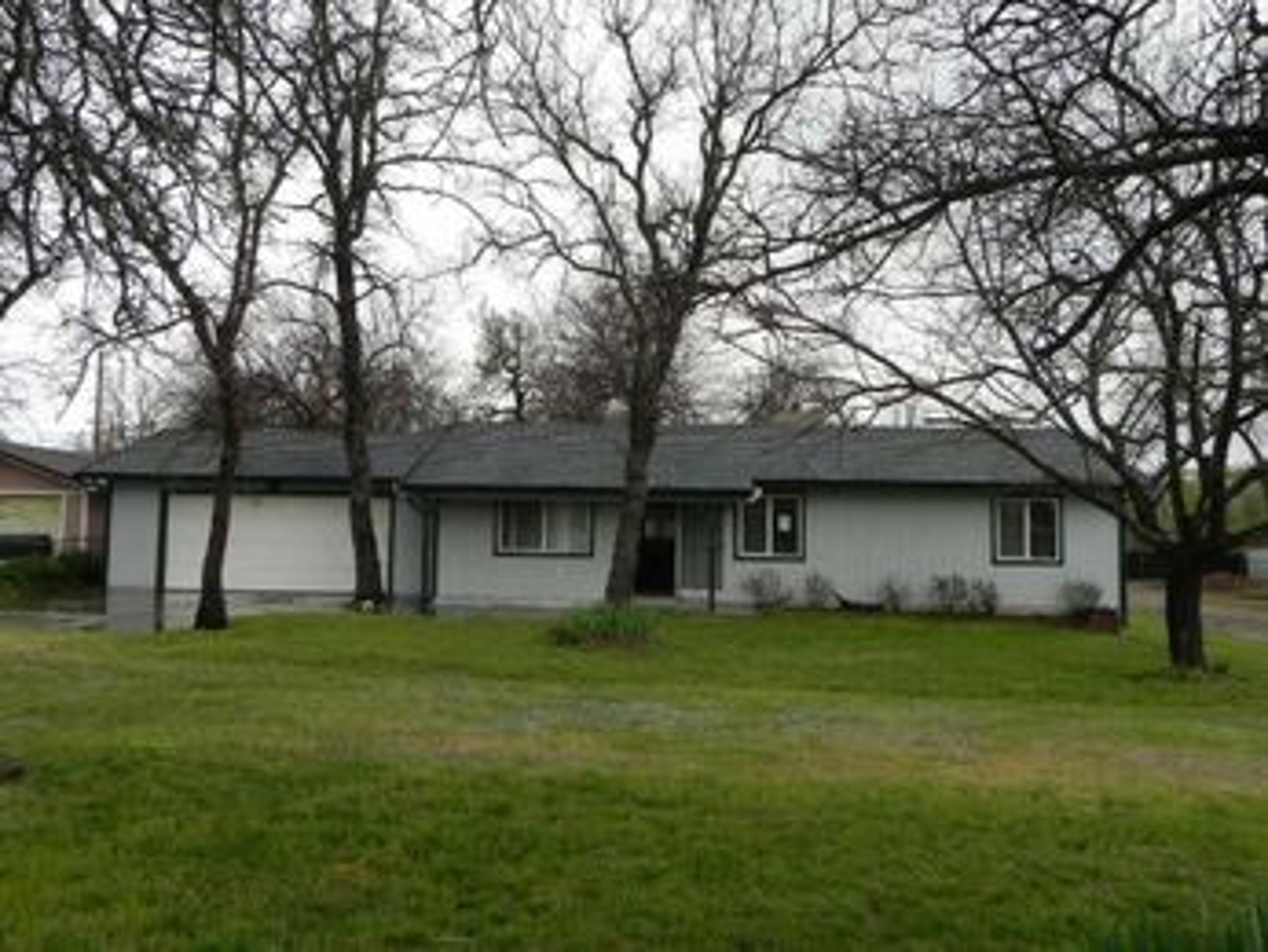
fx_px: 1063
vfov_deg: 48.3
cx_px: 634
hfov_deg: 61.6
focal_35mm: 29
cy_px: 476
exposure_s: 1/170
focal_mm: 5.2
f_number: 5
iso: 160
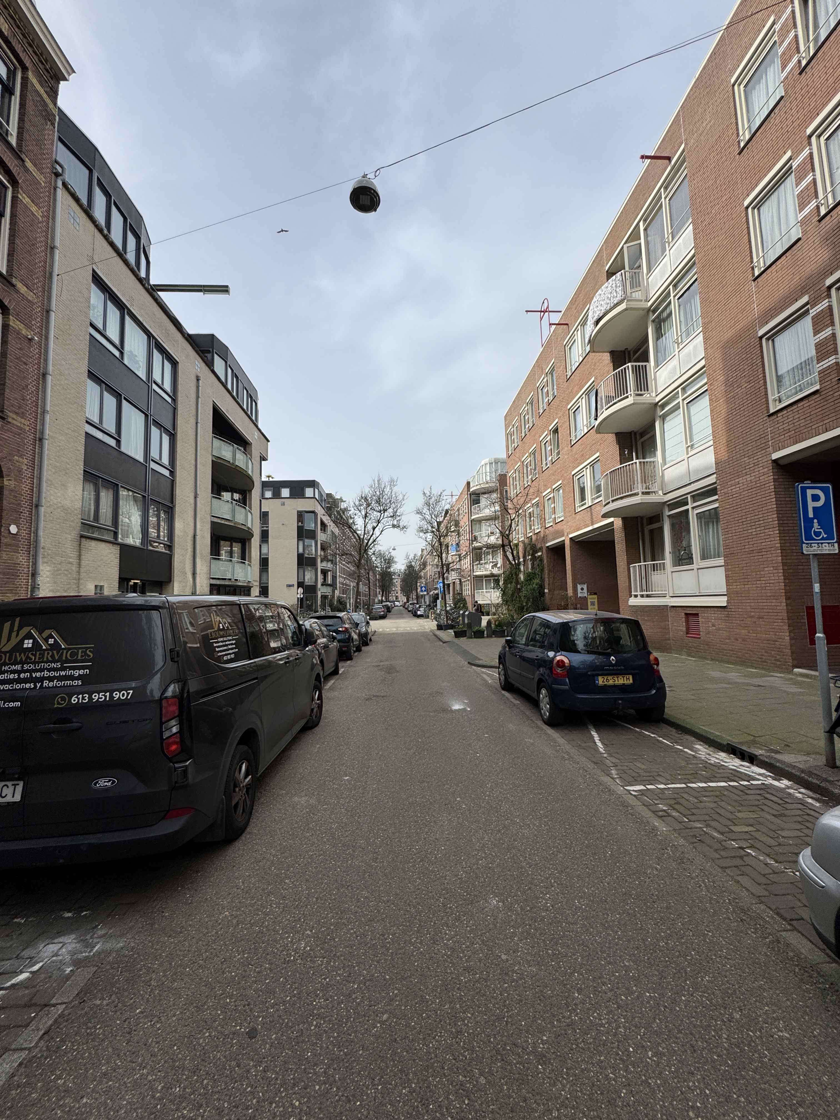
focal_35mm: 14
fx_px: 453
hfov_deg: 85.7
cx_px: 420
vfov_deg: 102.1
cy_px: 560
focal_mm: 2.22
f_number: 2.2
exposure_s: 1/2028
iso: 40
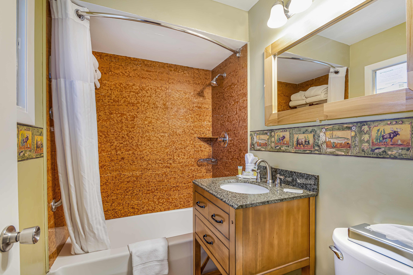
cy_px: 138
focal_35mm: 16
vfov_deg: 72.1
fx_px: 189
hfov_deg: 95.0
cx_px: 206
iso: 400
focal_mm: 11
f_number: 9
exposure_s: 1/2.5
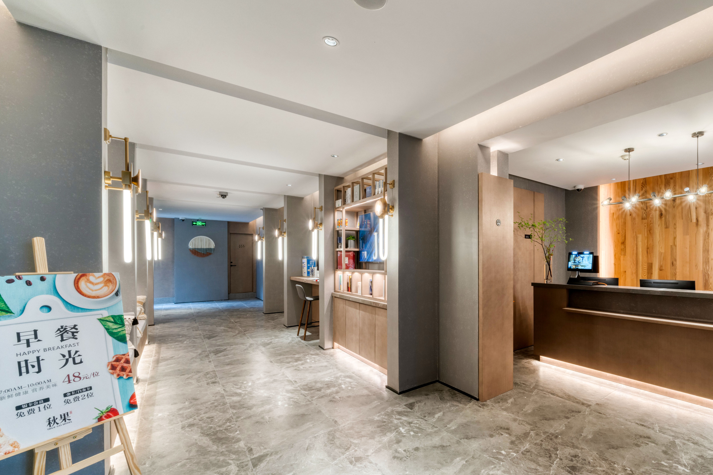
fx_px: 317
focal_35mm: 16
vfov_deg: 73.6
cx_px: 469
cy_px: 258
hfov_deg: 93.6
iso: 400
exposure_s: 1/8
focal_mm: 12
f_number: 14
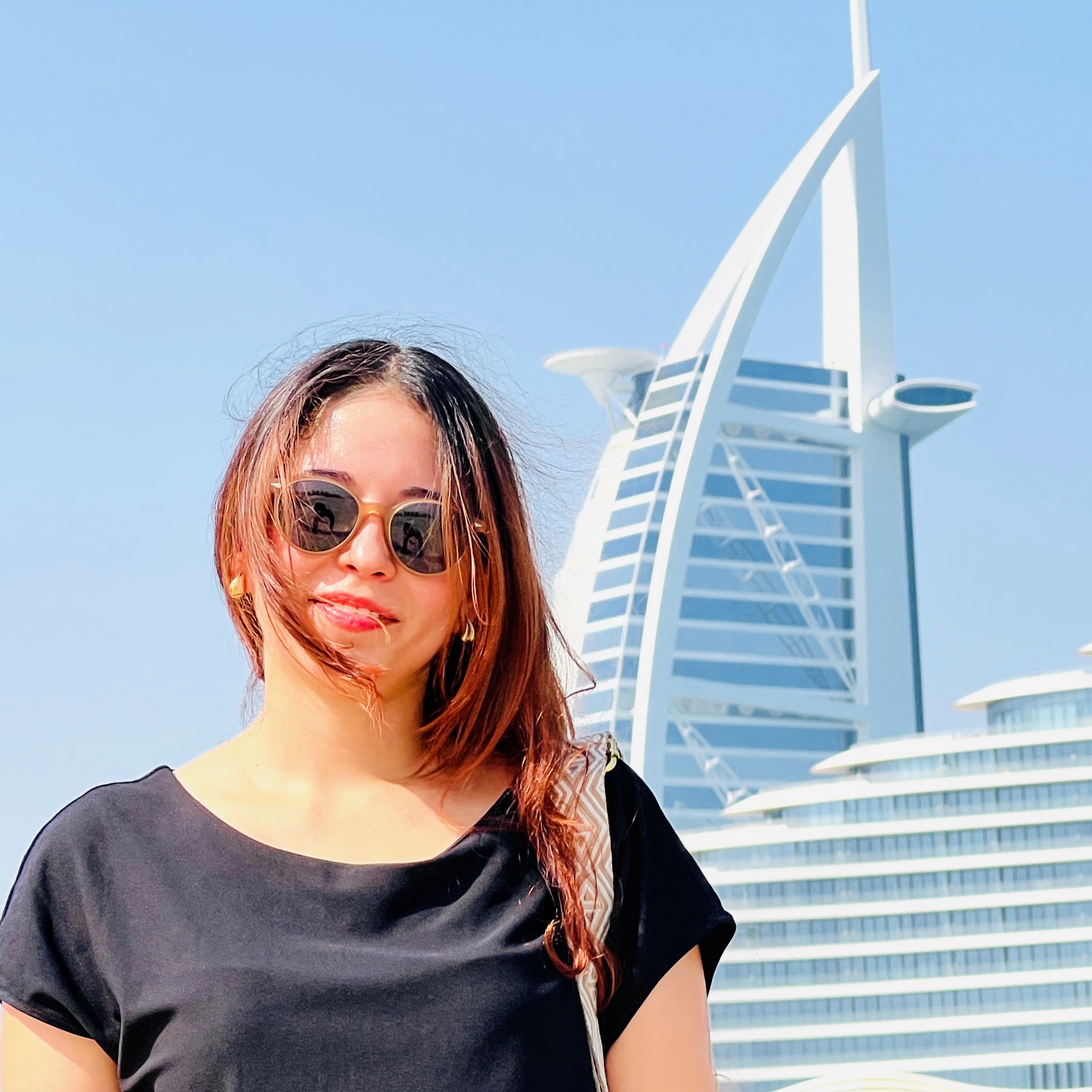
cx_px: 857
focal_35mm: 128
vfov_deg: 13.6
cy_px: 766
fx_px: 4568
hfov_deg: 13.6
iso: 32
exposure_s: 1/927
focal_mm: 9
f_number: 2.8
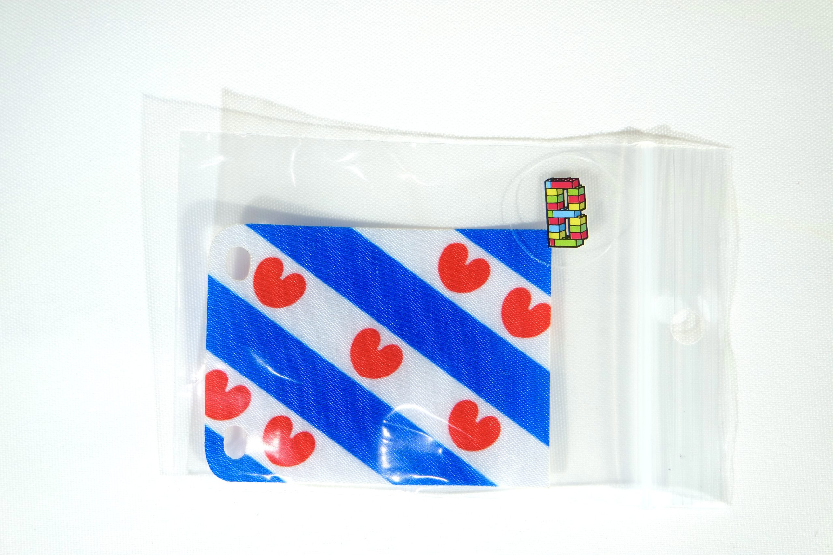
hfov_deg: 30.1
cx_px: 416
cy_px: 278
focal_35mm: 67
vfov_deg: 20.3
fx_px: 1550
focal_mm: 44
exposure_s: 1/125
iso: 200
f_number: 5.6
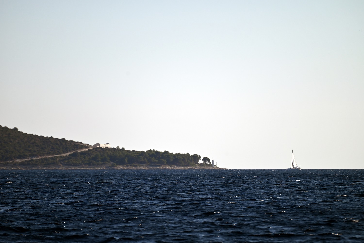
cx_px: 182
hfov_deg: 6.9
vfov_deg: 4.6
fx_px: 3034
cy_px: 122
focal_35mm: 300
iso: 100
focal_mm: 300
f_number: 6.3
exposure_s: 1/1250
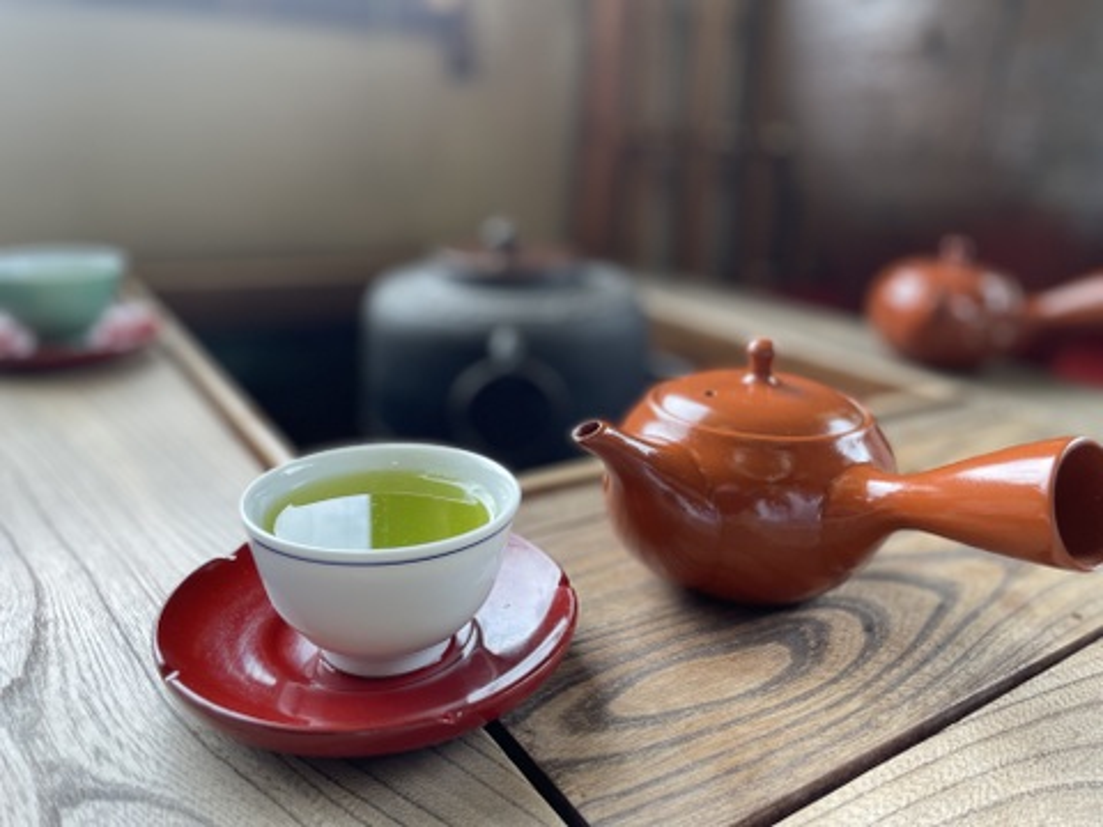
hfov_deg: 67.3
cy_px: 414
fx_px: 828
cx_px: 552
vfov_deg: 53.1
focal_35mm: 26
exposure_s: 1/121
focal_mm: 4.2
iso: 50
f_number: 1.6
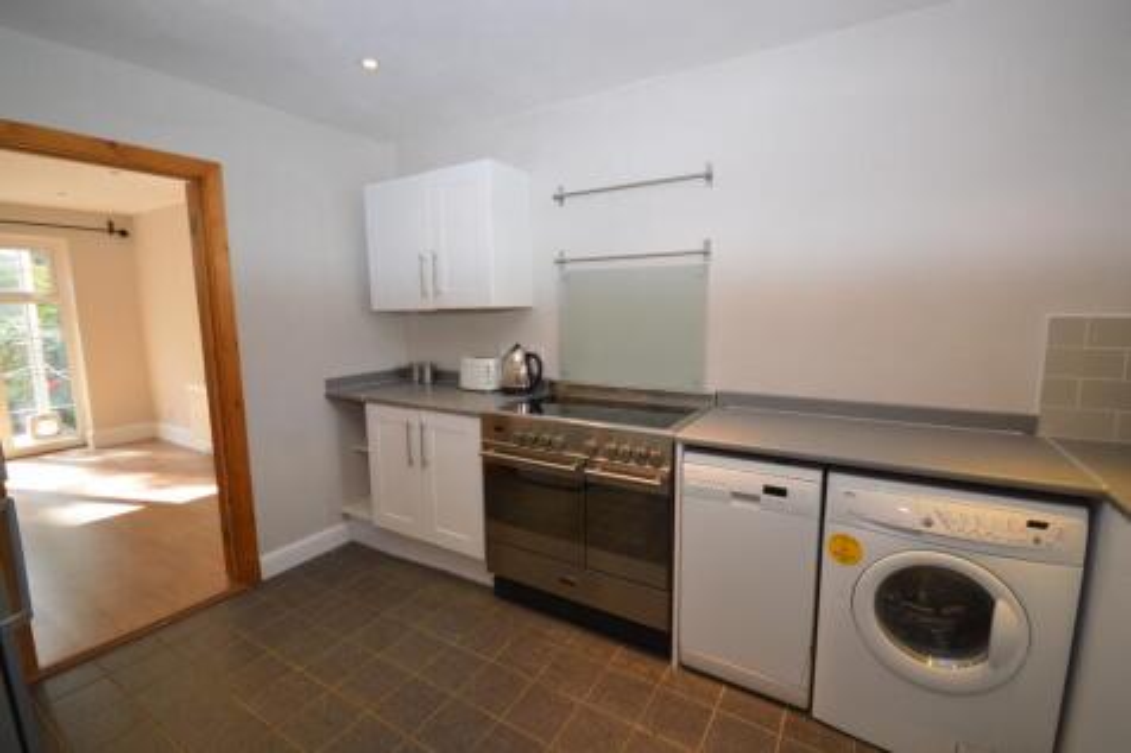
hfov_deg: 100.4
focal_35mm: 15
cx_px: 566
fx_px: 471
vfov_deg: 77.3
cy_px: 376
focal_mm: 10
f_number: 4
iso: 500
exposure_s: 1/60
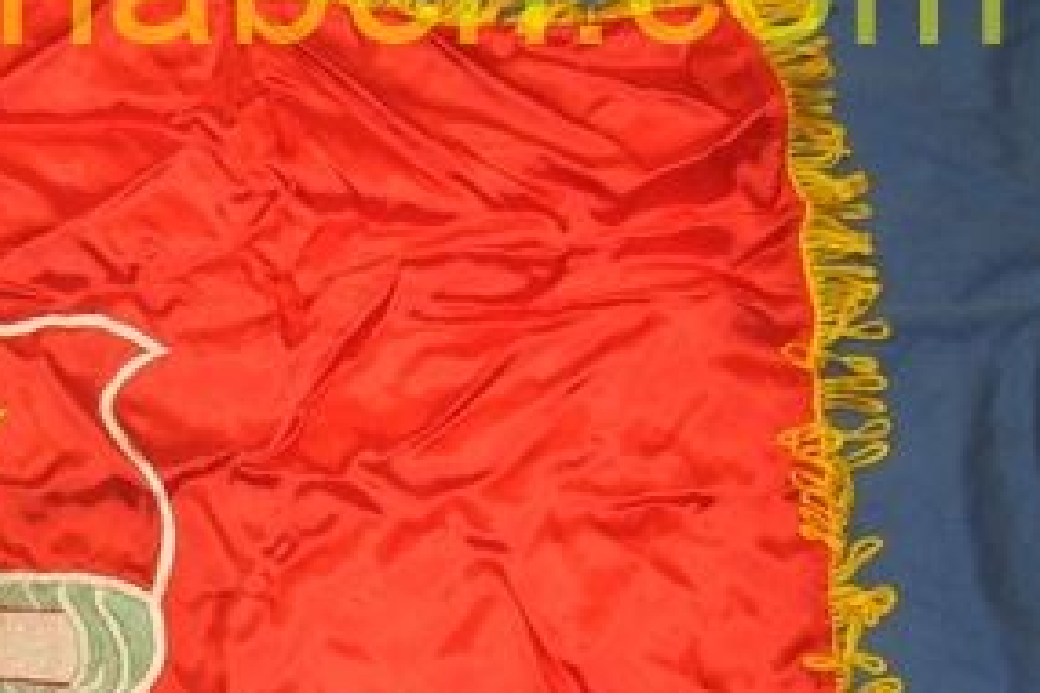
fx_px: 2369
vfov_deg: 16.5
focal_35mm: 82
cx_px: -36
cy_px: 600
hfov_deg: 23.6
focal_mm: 26
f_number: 3.8
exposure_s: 1/60
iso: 800
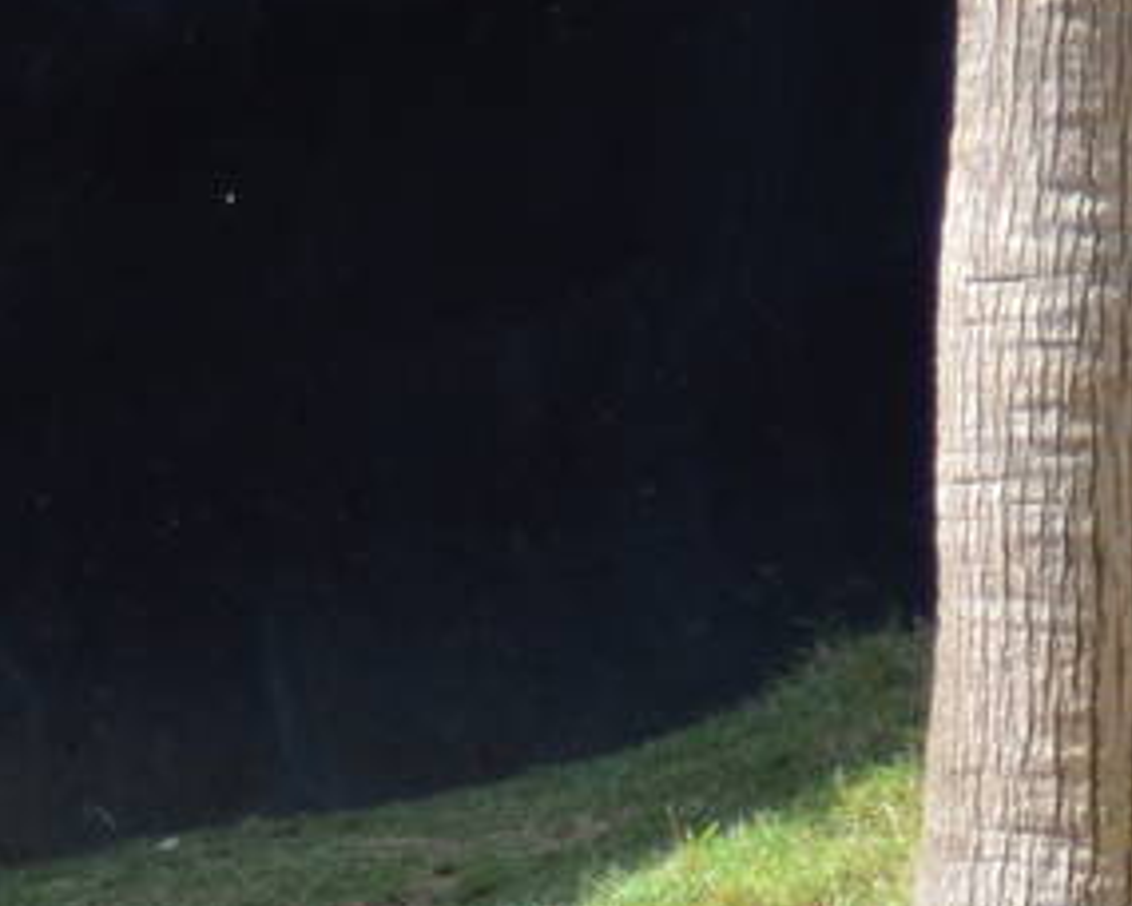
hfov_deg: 3.4
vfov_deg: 2.8
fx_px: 18494
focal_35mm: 552
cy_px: 1037
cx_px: -1918
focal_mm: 70
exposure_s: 1/1000
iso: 400
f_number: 4
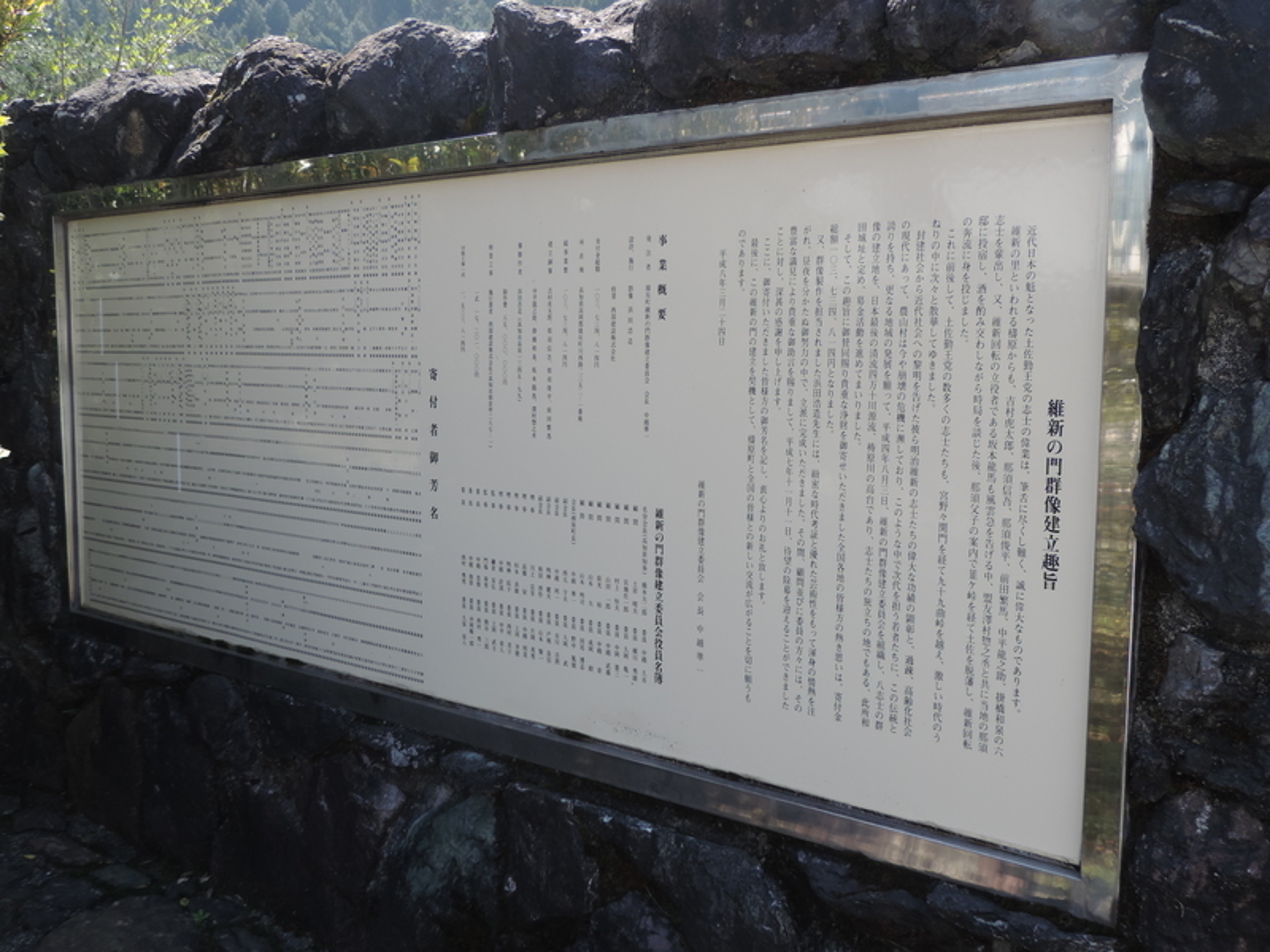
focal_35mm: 40
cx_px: 635
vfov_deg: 36.0
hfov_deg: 46.8
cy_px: 476
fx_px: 1468
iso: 80
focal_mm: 7.1
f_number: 3.3
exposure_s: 1/250
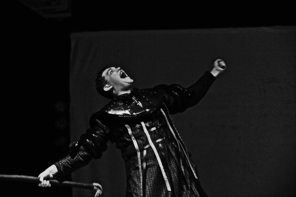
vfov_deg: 17.0
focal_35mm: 80
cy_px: 98
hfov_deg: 25.4
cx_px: 148
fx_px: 657
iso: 4000
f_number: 5
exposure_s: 1/40
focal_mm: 80
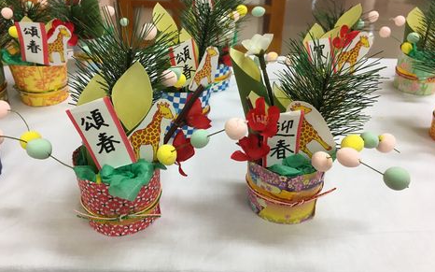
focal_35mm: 31
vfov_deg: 40.6
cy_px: 136
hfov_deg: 61.2
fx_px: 367
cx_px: 218
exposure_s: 1/30
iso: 25
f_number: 2.2
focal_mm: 4.15
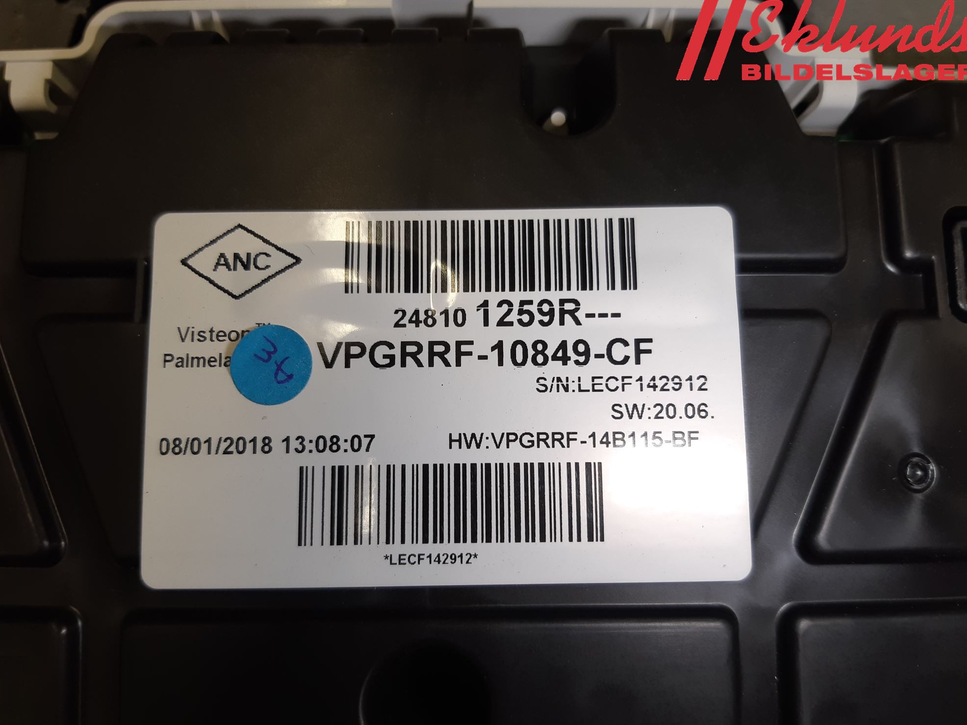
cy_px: 374
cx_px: 475
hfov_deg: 65.3
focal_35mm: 27
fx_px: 754
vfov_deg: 51.3
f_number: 1.7
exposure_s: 1/100
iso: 40
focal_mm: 3.93
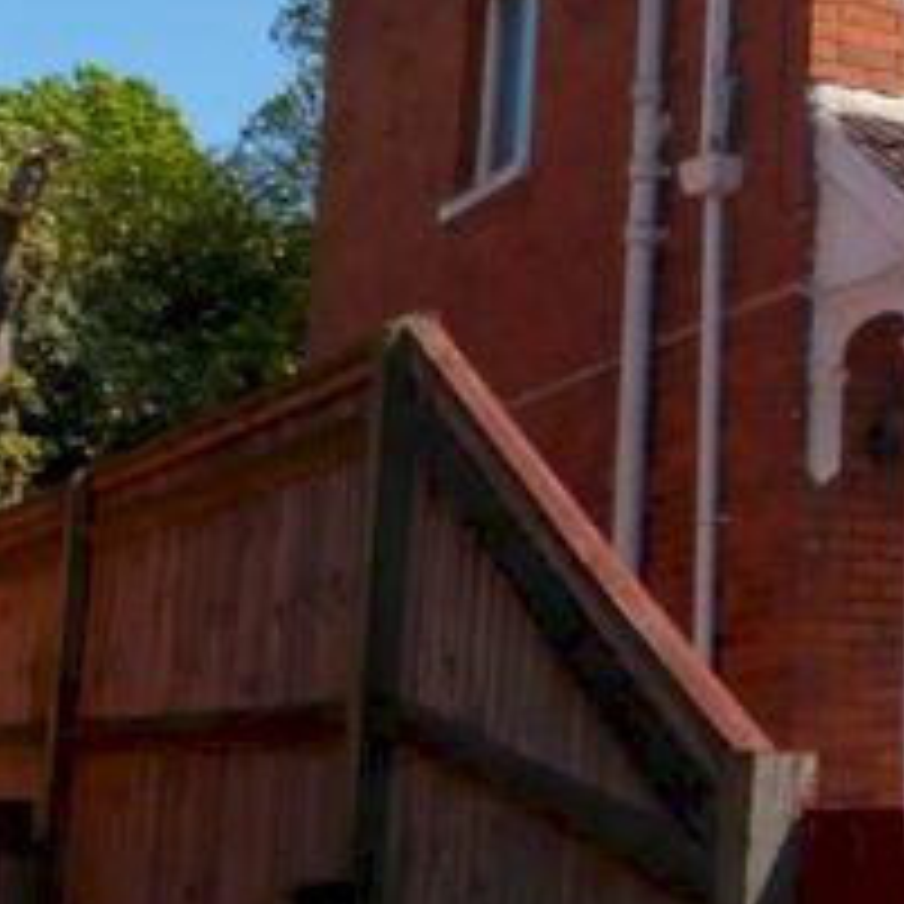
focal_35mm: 77
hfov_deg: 19.0
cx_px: 1453
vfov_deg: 22.4
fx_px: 2275
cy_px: 340
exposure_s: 1/640
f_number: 4
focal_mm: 4.3
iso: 100
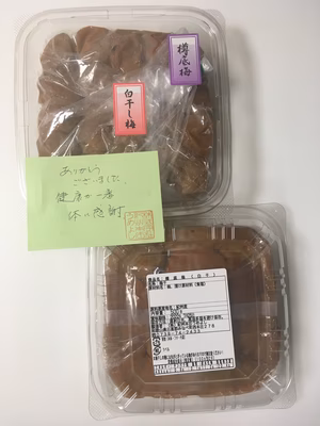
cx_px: 160
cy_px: 213
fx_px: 357
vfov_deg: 61.7
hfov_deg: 48.2
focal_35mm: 29
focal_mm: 4.15
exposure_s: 1/30
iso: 64
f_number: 2.2
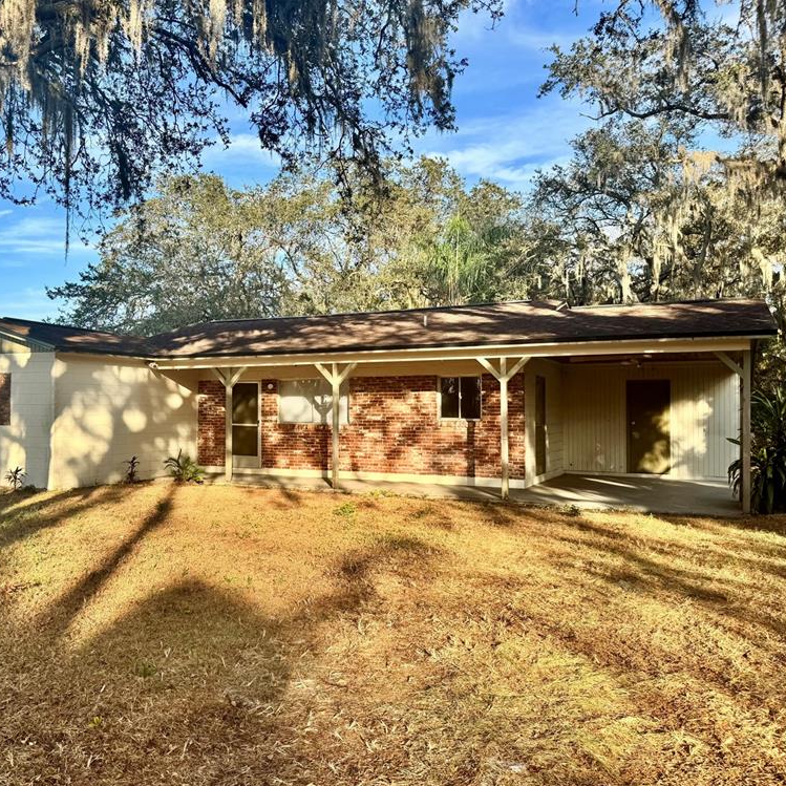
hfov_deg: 55.3
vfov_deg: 55.6
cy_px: 386
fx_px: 745
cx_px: 324
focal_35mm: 29
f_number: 1.78
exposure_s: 1/1131
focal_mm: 6.76
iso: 80
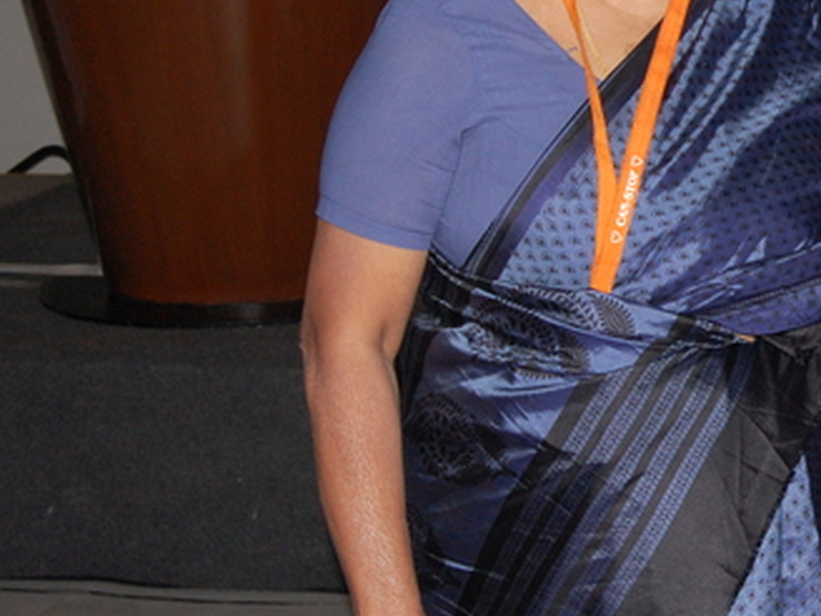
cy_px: 180
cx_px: 866
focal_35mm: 99
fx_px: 2348
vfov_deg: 14.9
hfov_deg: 19.1
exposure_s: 1/160
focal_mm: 30
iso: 800
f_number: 9
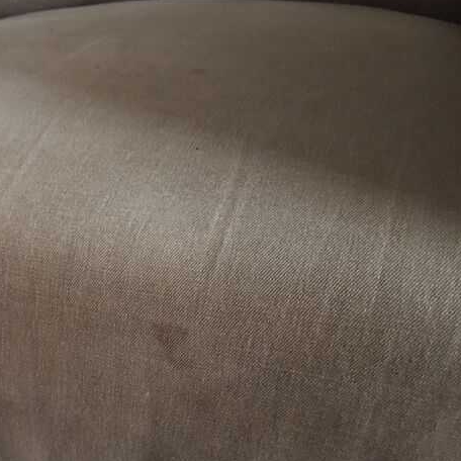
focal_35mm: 36
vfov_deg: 46.0
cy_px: 230
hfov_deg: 45.4
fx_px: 542
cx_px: 156
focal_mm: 4.15
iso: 160
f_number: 2.2
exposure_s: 1/4
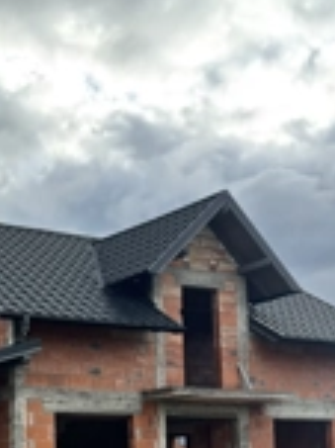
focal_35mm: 69
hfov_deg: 20.8
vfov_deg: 27.3
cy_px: 392
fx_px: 892
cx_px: 24
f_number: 1.6
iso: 50
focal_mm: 5.96
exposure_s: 1/185
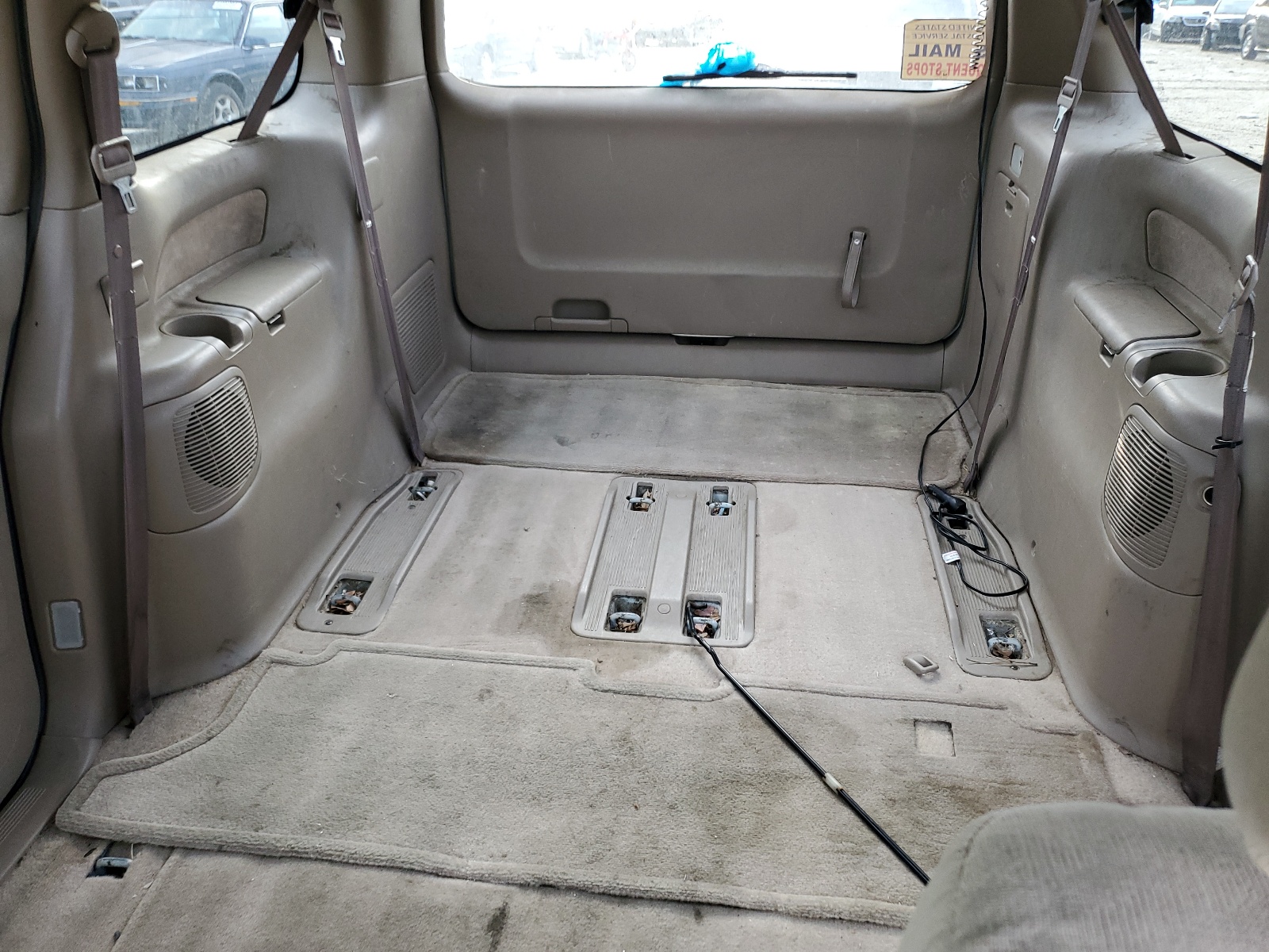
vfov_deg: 53.1
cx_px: 634
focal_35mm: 26
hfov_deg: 67.3
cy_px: 476
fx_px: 953
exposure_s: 1/60.2
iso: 94
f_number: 1.5
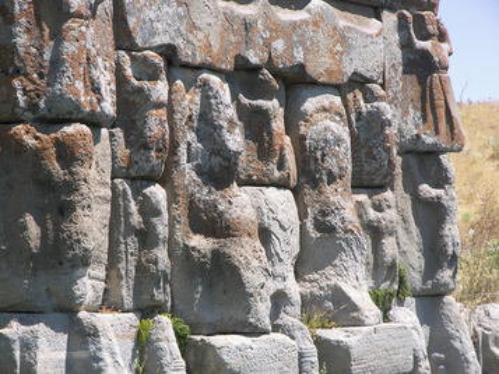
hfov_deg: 14.1
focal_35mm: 140
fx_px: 2019
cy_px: 187
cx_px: 250
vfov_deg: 10.6
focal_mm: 29.4
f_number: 4.1
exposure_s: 1/250
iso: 50
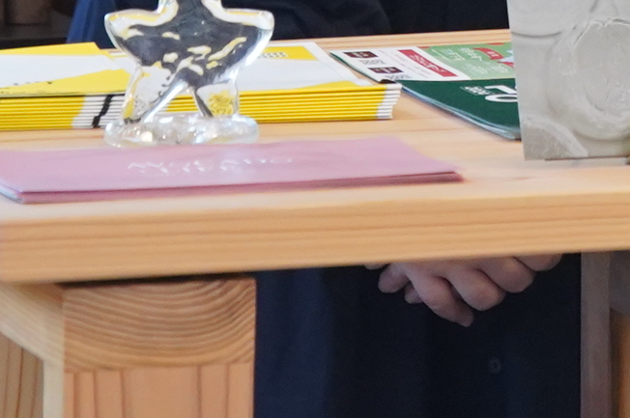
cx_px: 957
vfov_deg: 3.3
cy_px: -436
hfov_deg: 5.0
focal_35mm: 406
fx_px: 7096
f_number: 4.5
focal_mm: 59
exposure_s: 1/160
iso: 2000
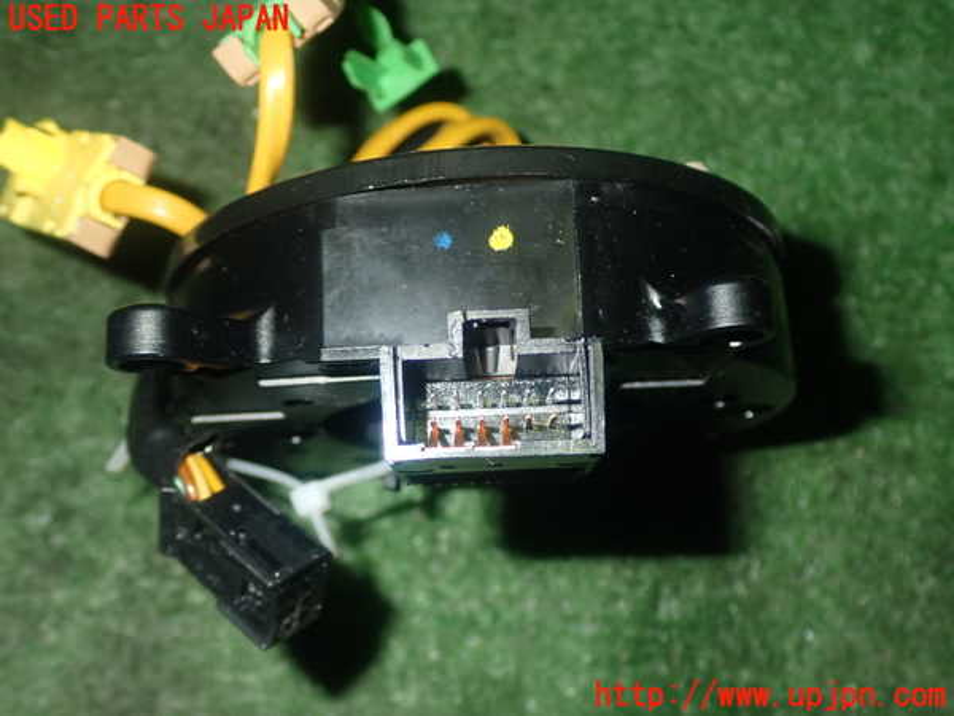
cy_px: 358
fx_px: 1213
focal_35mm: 44
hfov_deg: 42.9
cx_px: 477
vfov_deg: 32.9
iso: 400
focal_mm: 7.84
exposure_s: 1/40
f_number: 9
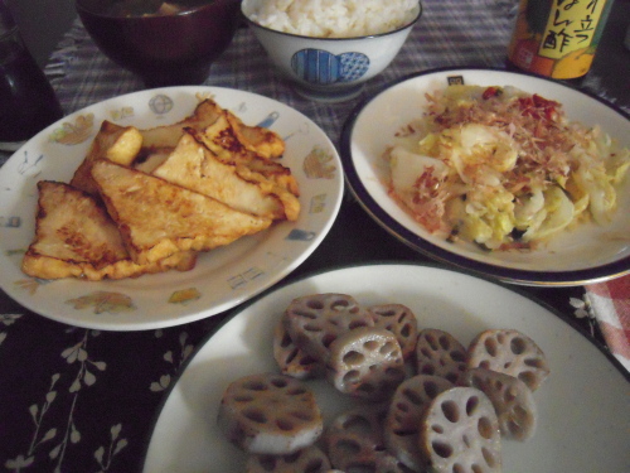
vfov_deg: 49.7
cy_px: 236
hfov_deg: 63.4
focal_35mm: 28
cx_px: 315
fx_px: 510
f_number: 2.7
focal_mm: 5
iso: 3200
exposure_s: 1/80
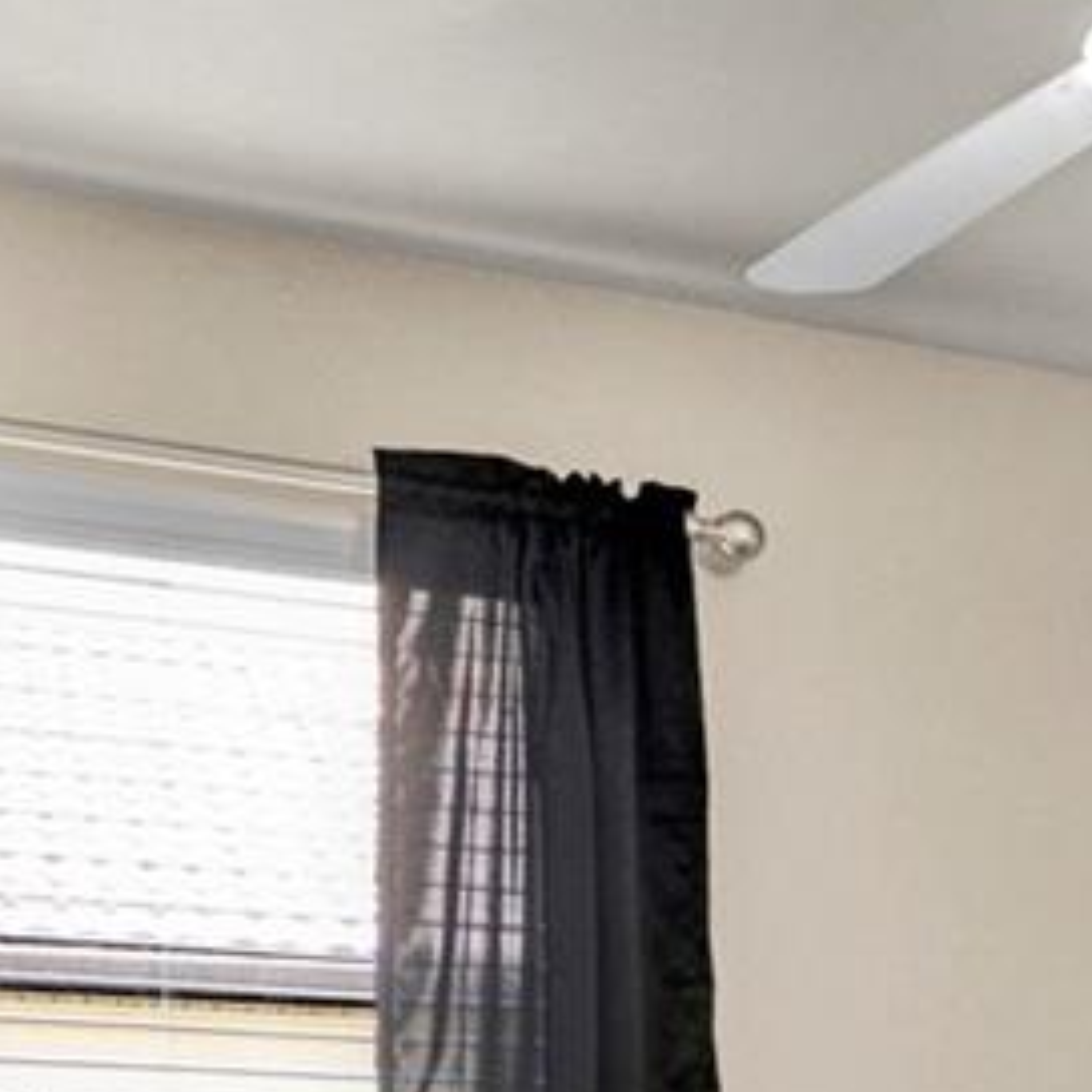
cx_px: 1947
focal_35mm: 82
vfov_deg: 17.7
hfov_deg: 17.3
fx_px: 2944
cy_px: 1841
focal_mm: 11
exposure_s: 1/8
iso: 250
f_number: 8
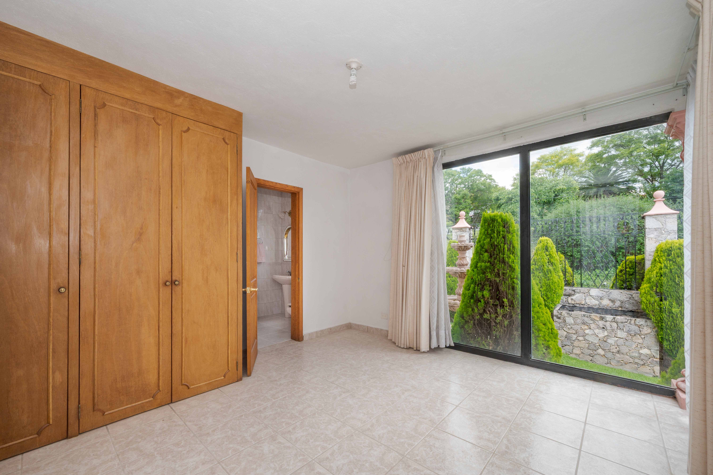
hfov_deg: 104.3
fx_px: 277
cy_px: 238
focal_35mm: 14
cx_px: 356
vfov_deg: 81.1
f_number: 20
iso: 400
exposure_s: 1/15
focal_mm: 14
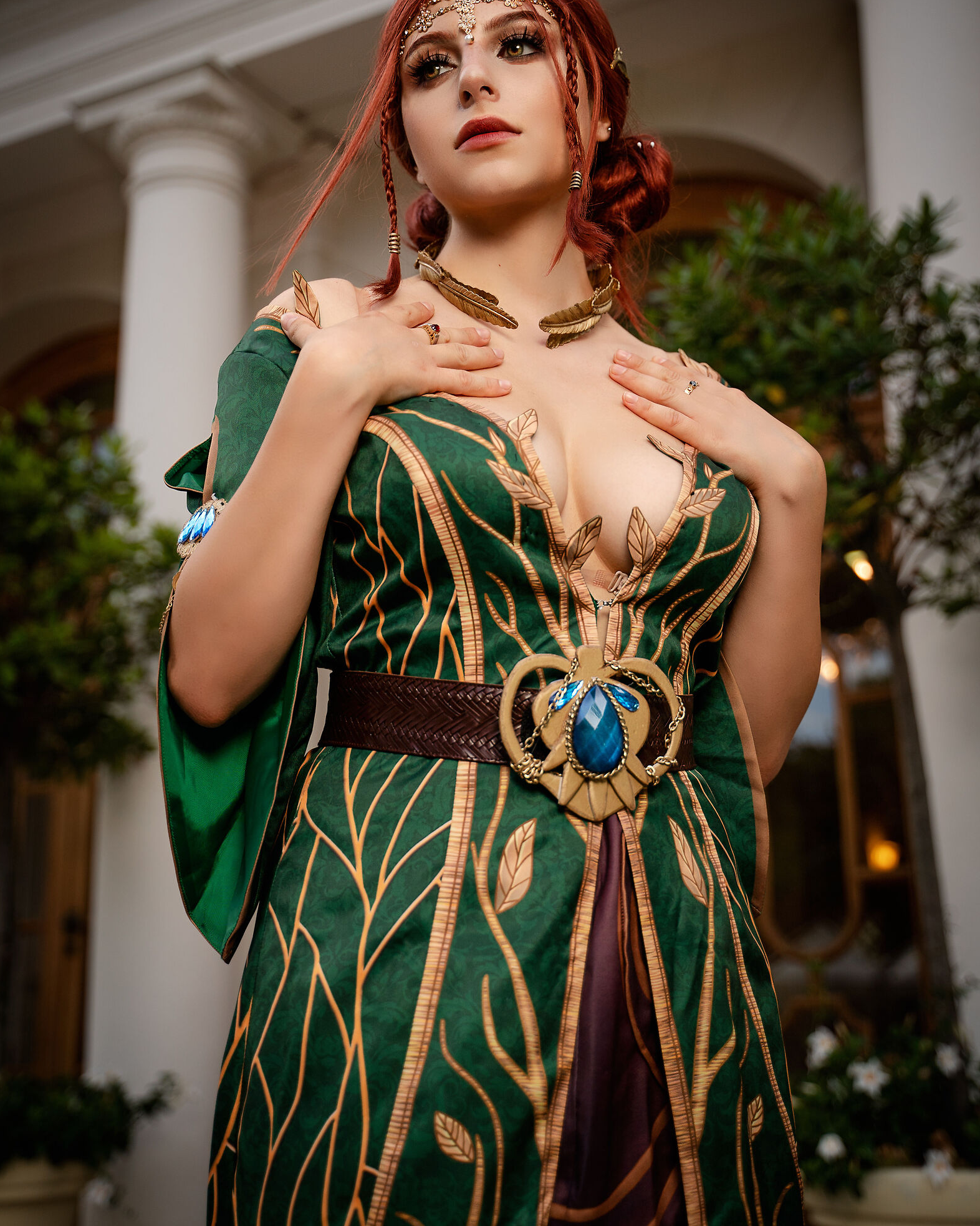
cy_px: 552
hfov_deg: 32.1
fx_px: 1704
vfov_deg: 39.5
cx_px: 487
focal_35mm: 47
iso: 100
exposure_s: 1/640
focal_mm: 41
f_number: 2.8
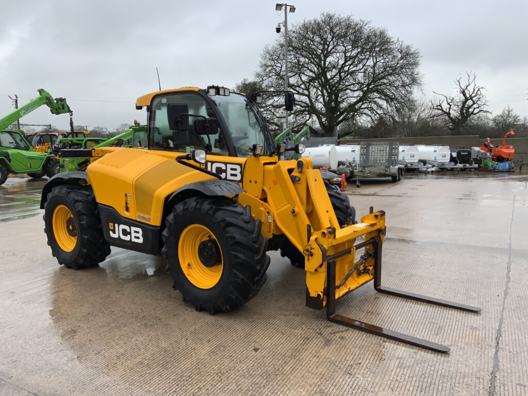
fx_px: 442
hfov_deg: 61.7
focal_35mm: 29
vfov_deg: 48.2
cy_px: 198
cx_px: 264
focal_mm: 3
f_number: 1.8
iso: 16
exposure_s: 1/185
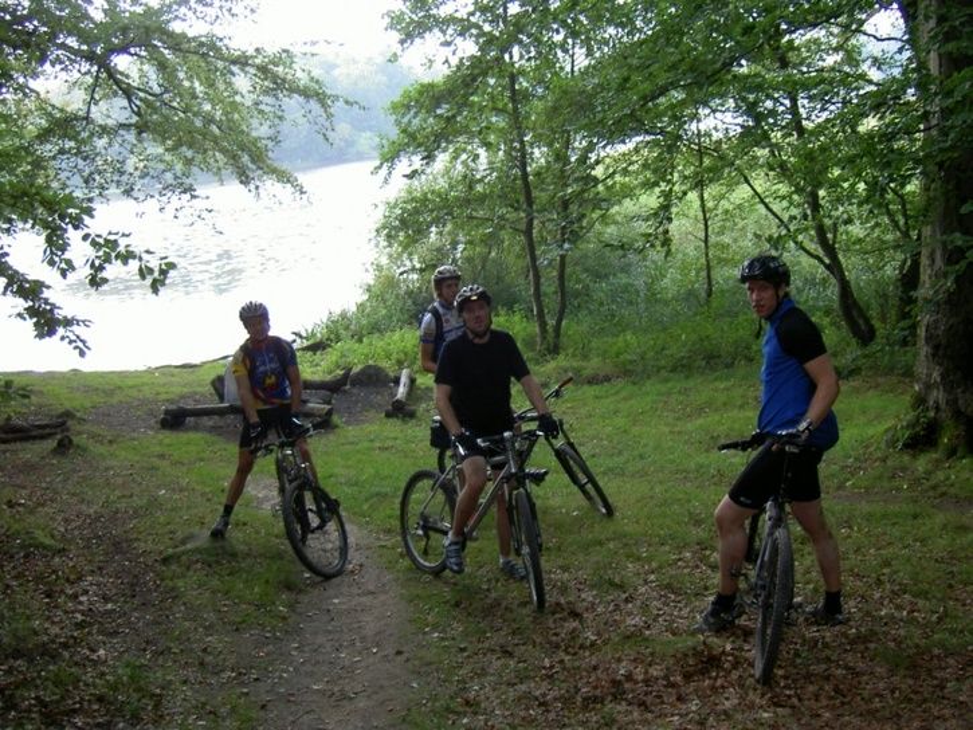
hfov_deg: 47.9
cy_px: 365
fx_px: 1096
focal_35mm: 39
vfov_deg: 36.8
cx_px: 486
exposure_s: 1/59.5
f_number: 2.8
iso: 100
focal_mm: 8
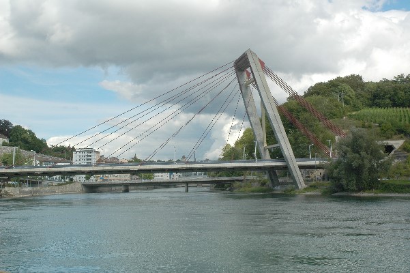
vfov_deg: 30.8
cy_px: 136
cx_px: 205
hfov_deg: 45.0
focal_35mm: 44
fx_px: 495
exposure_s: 1/320
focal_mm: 29
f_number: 10
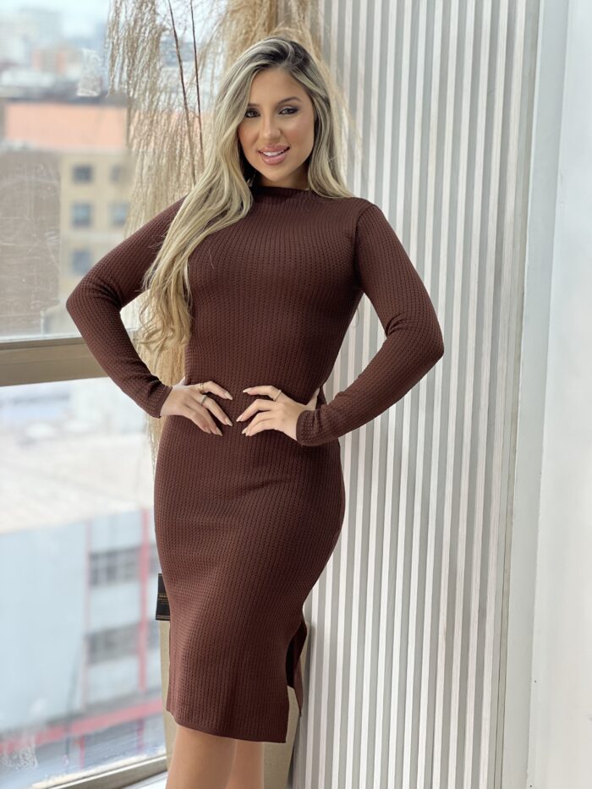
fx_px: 1755
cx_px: 296
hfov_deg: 19.1
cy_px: 394
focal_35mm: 77
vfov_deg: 25.3
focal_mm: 9
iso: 100
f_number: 2.8
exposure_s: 1/120
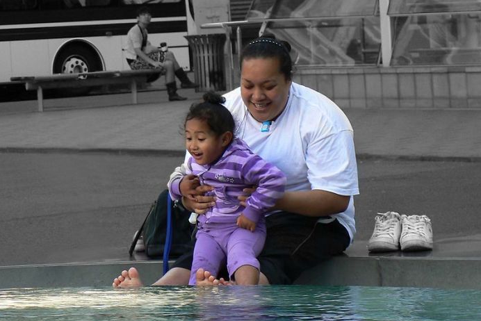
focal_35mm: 224
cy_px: 176
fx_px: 2994
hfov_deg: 9.2
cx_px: 243
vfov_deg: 6.1
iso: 80
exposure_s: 1/100
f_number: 4
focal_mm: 29.1
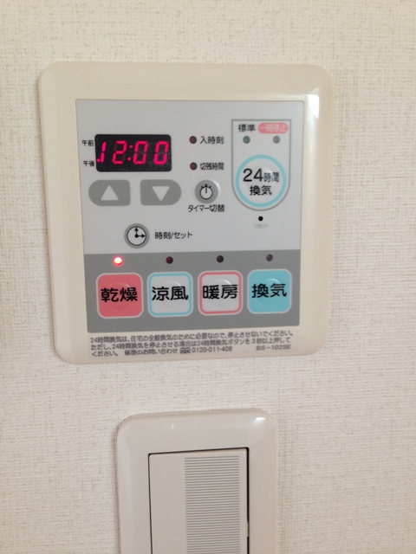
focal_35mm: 33
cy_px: 277
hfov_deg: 42.9
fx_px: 529
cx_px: 208
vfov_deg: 55.4
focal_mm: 4.12
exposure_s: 1/20
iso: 100
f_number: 2.4
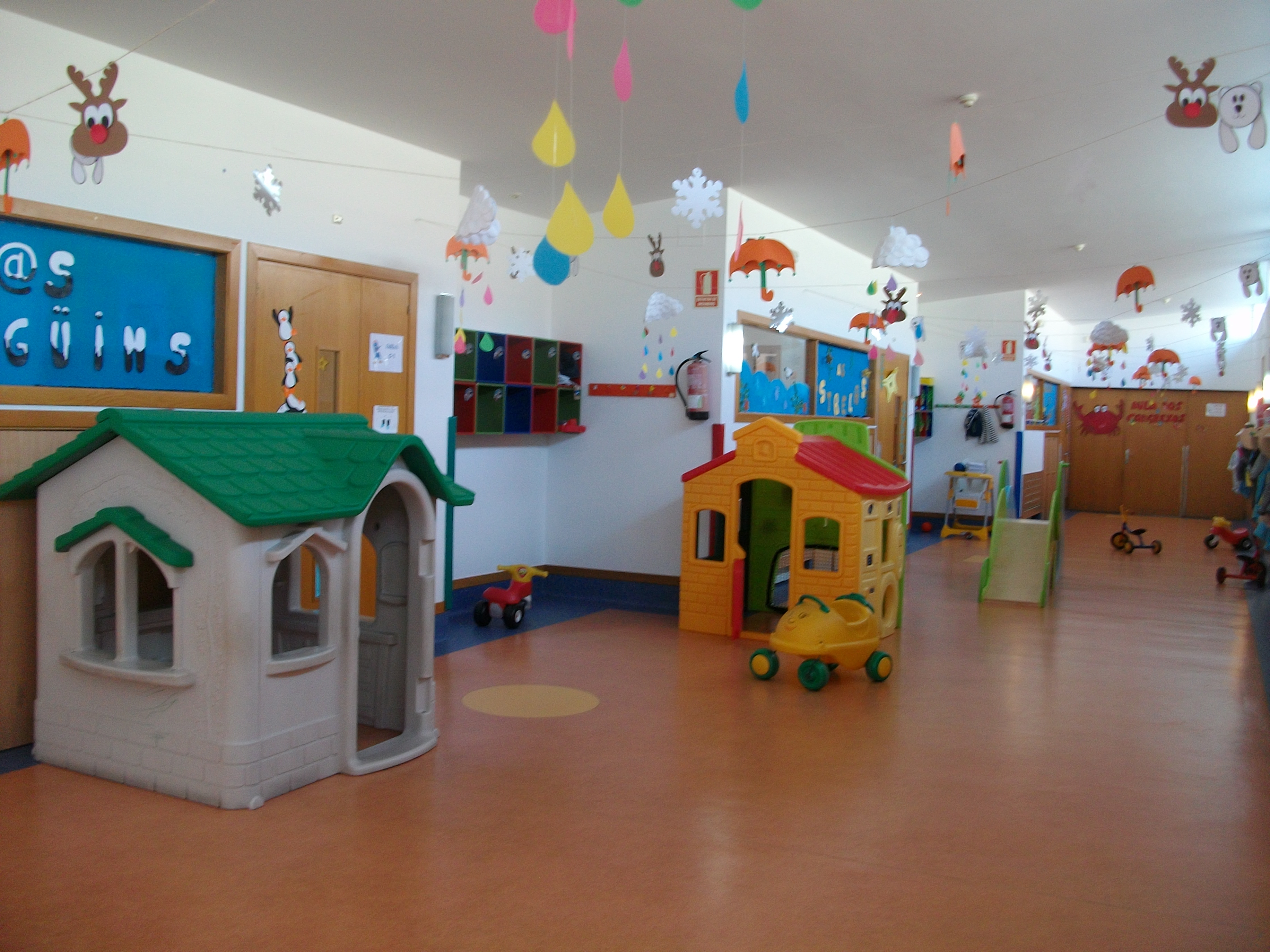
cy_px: 476
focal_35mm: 32
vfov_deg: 44.2
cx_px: 635
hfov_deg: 56.8
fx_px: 1174
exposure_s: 1/40
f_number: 2.9
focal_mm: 5.7
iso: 114
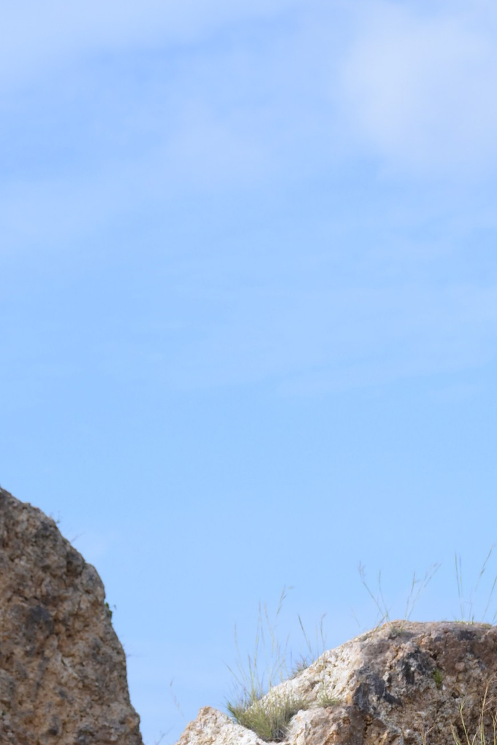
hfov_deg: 8.5
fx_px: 3329
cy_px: 922
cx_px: 169
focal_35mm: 161
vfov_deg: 12.4
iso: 125
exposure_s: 1/1600
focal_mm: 51
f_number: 3.5
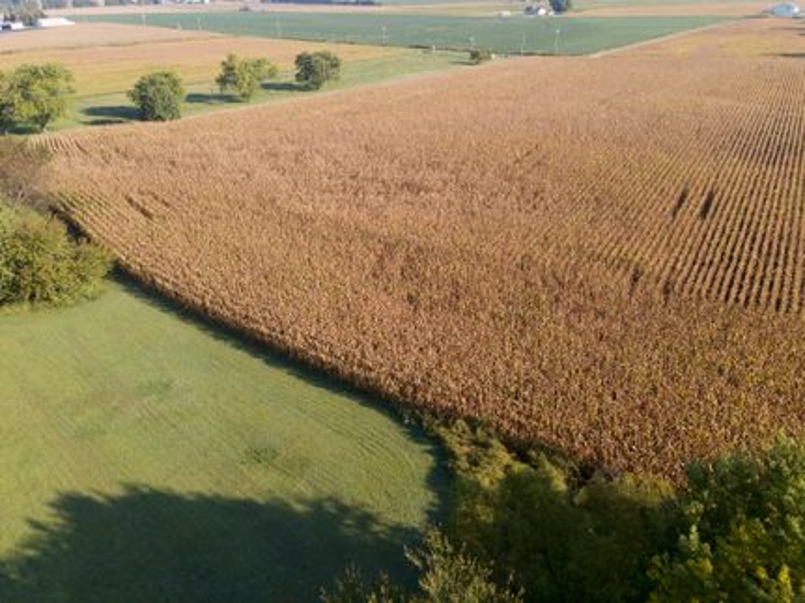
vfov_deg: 56.8
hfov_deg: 71.6
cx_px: 402
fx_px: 558
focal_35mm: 24
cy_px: 302
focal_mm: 4.5
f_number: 2.8
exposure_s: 1/320
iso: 100
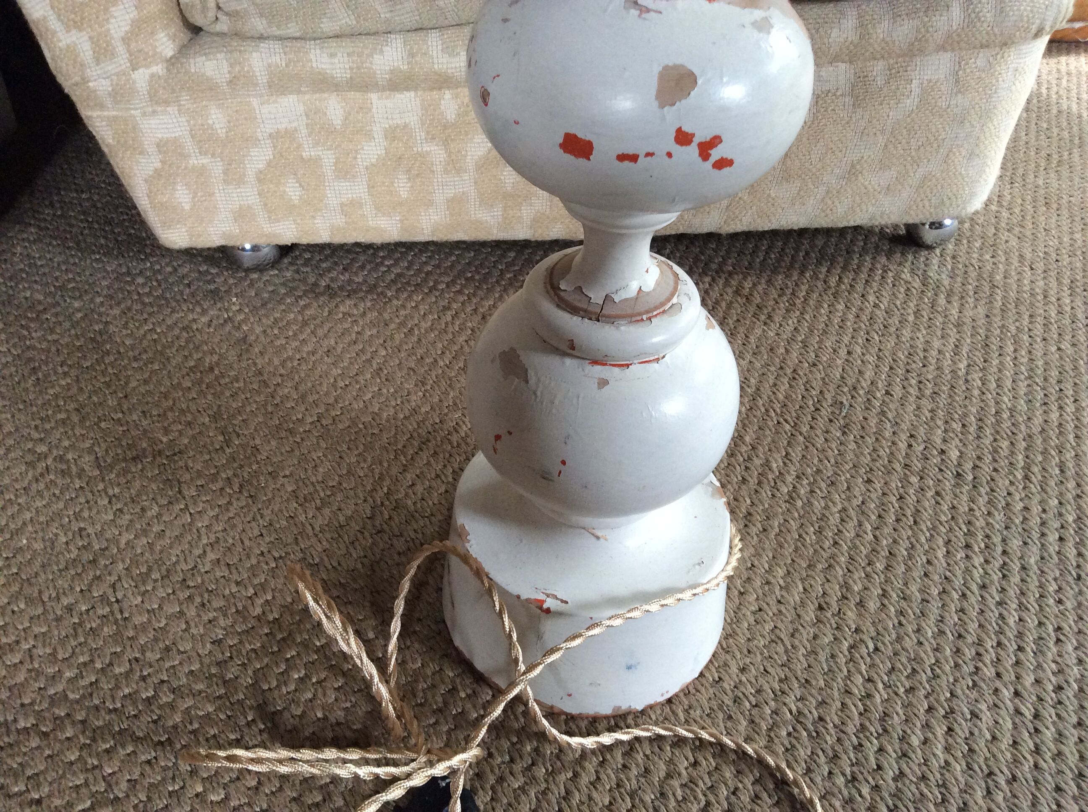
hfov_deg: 56.9
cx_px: 544
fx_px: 1004
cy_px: 406
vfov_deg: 44.1
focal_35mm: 32
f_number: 2.4
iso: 125
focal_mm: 3.3
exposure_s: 1/25
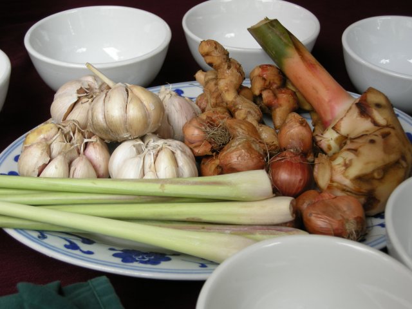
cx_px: 206
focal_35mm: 62
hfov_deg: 31.2
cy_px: 154
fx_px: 738
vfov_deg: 23.7
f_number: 3.5
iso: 64
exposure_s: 1/62
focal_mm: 12.9
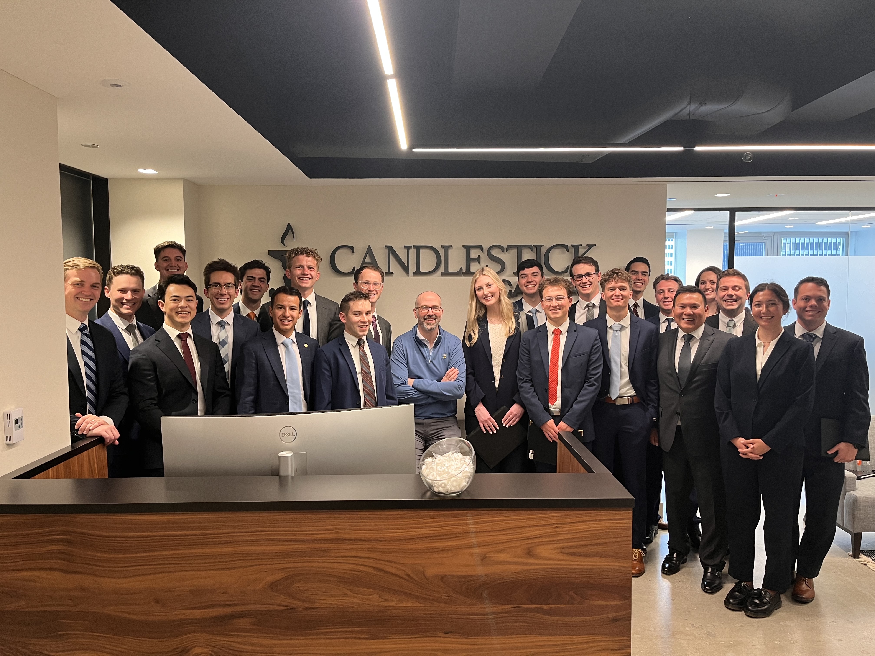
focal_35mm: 26
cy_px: 328
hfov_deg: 67.3
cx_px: 438
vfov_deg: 53.1
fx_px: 657
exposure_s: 1/50
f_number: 1.6
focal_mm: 5.1
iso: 125
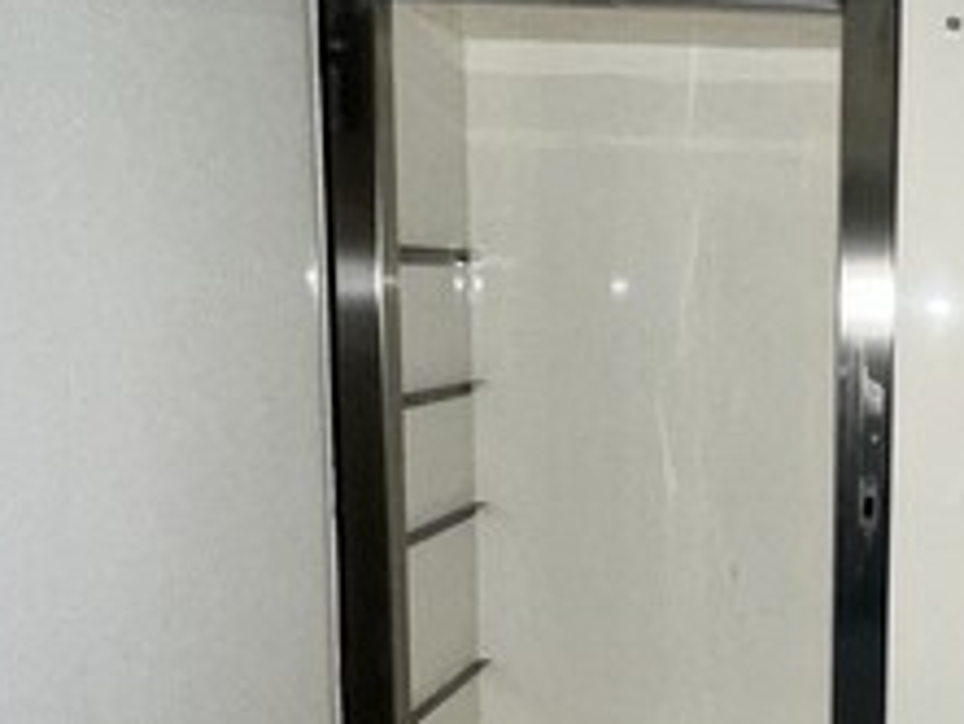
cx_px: 977
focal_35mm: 38
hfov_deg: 42.0
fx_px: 1059
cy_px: 401
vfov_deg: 37.7
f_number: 2.2
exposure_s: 1/40
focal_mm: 2.22
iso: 250
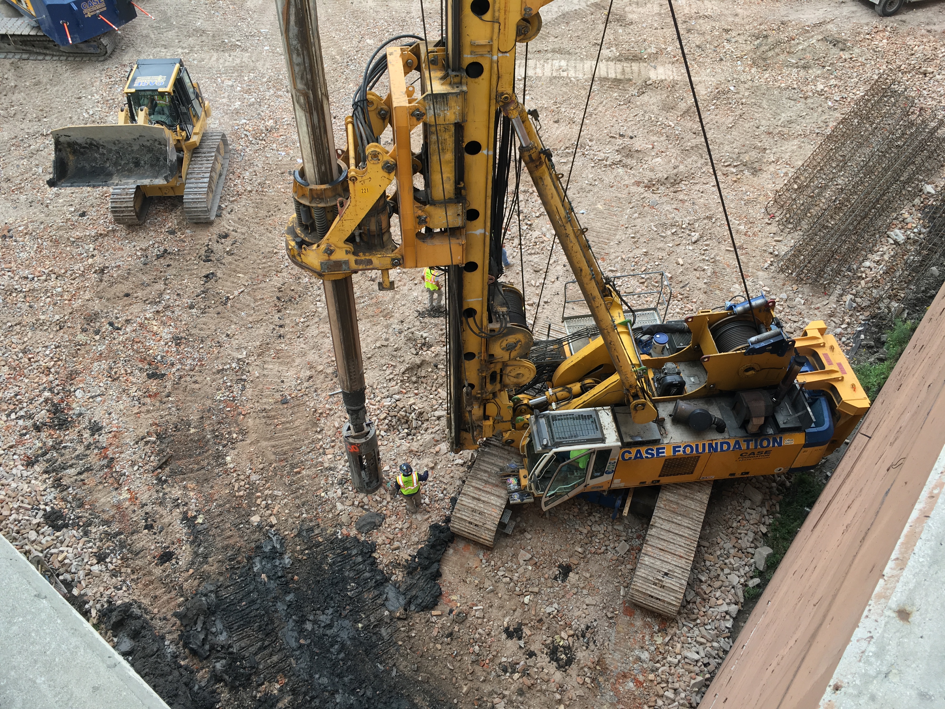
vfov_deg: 48.2
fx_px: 792
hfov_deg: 61.7
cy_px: 354
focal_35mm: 29
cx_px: 472
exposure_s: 1/185
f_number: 2.2
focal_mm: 4.15
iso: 25
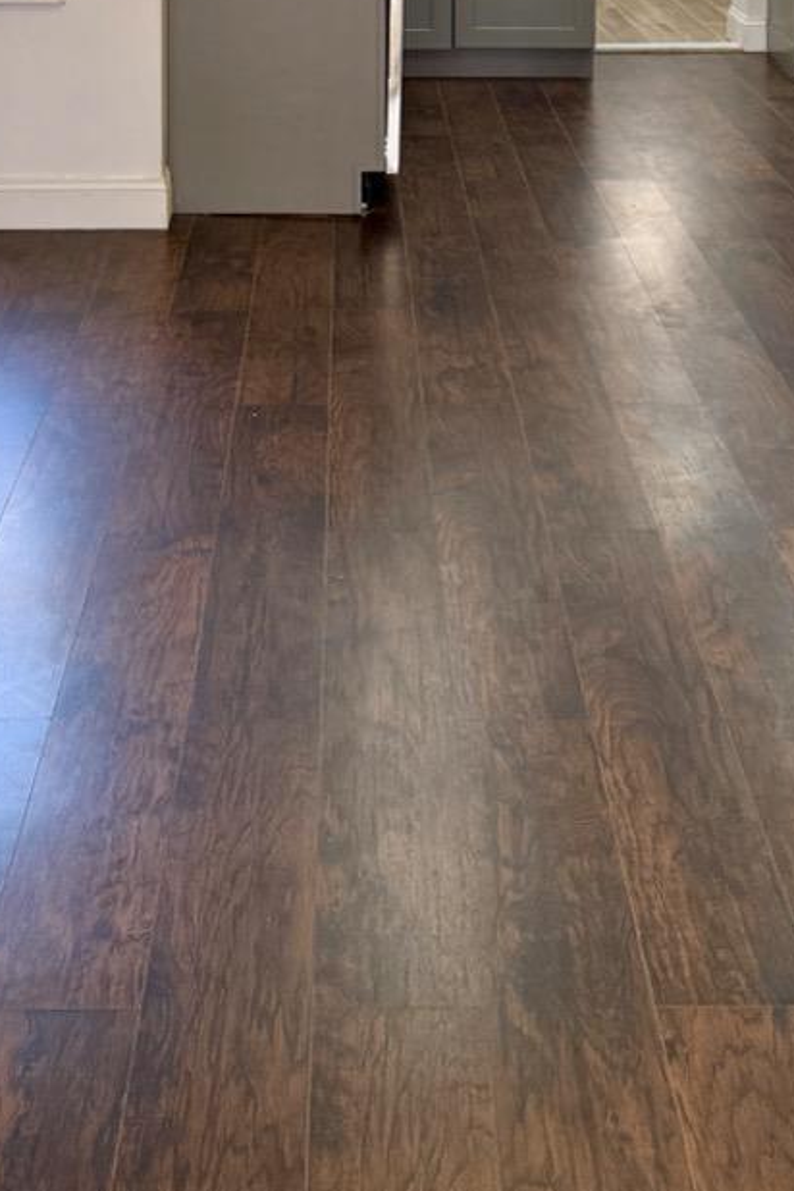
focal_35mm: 62
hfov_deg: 21.9
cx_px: 374
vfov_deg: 28.2
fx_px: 2051
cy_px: -245
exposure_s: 1/180
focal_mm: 6.76
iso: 200
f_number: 1.78
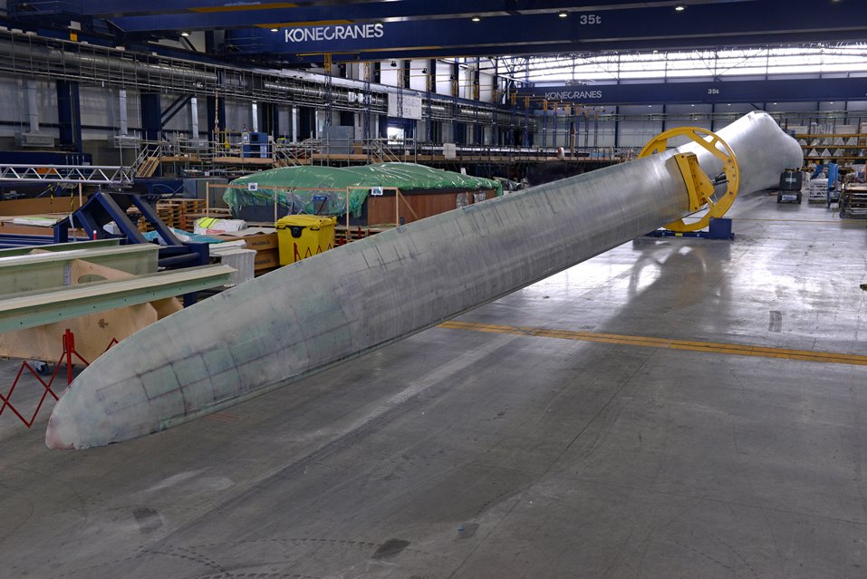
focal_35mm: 38
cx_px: 434
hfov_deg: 50.7
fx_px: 916
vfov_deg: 35.1
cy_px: 290
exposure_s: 1/100
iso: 1000
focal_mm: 38
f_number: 5.6
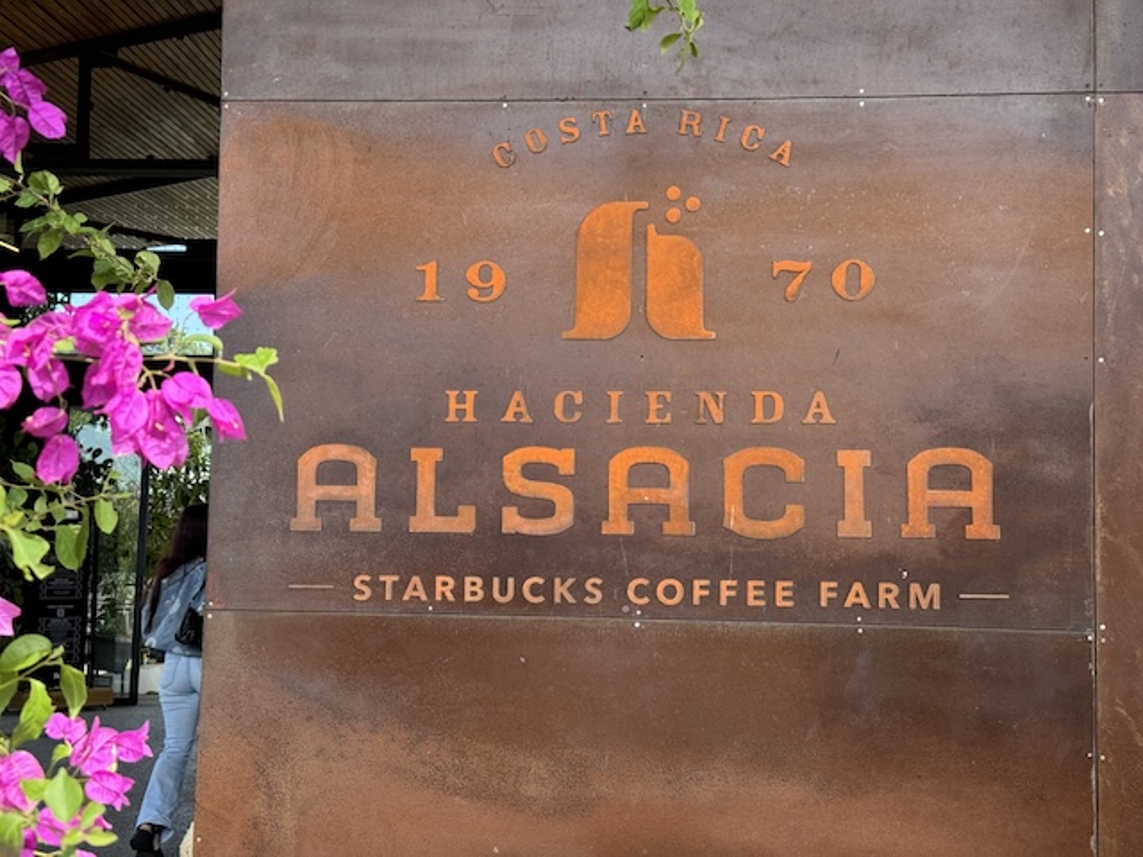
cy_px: 428
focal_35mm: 48
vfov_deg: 30.3
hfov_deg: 39.7
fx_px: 1585
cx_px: 572
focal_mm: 6.76
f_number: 1.78
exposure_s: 1/336
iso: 64
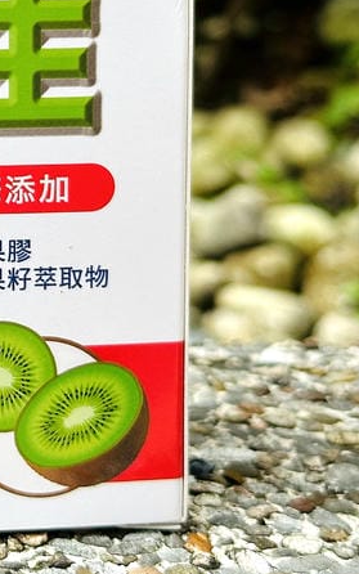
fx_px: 2143
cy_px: 19
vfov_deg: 15.0
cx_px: -207
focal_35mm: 137
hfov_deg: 9.3
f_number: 1.78
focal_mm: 6.86
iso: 64
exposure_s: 1/121
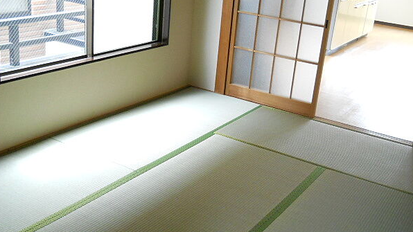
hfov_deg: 42.9
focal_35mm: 48
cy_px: 142
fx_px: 526
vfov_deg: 24.9
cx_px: 203
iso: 400
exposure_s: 1/50
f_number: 3.1
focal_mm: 6.72
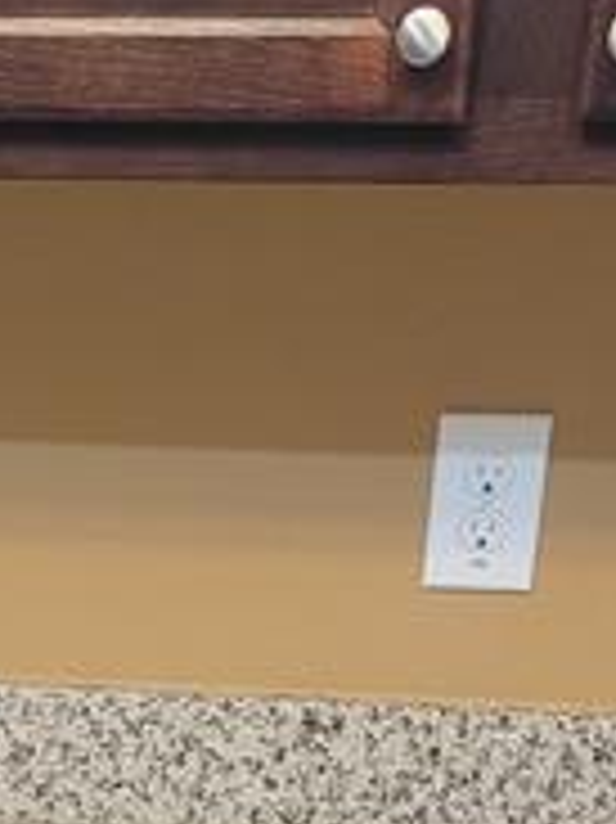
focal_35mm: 105
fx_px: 2494
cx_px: -238
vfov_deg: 16.7
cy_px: 1310
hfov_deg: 13.4
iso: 320
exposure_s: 1/40
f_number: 1.8
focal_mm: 7
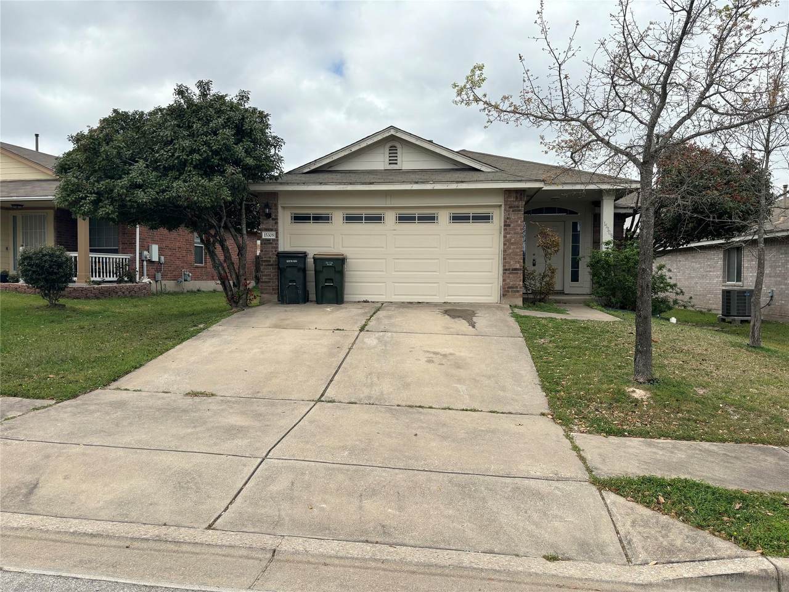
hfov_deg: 67.3
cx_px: 394
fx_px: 593
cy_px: 296
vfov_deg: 53.1
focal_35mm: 26
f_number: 1.6
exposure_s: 1/3534
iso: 50
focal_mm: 5.96
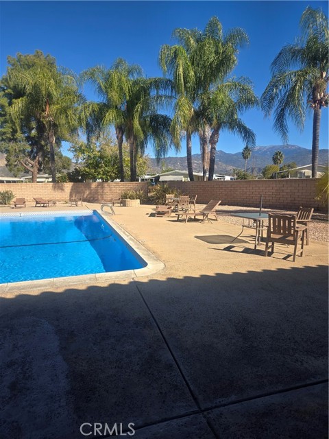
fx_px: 291
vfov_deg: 73.9
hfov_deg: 58.9
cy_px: 220
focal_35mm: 23
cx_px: 164
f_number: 1.8
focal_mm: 5.4
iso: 25
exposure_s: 1/1525
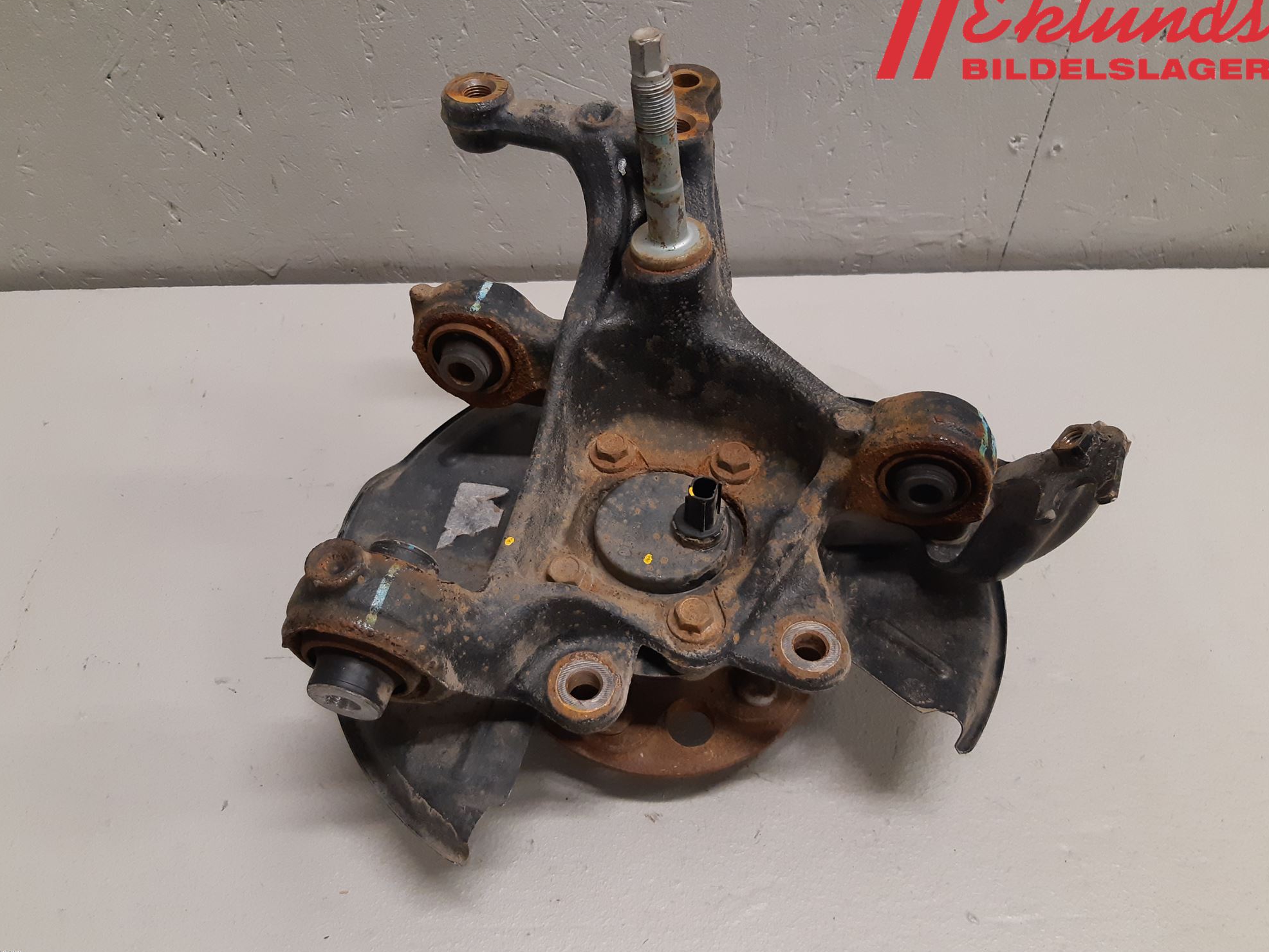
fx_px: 990
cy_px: 465
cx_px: 612
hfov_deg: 65.3
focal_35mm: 27
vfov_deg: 51.3
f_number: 1.7
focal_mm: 3.93
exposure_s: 1/50
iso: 200
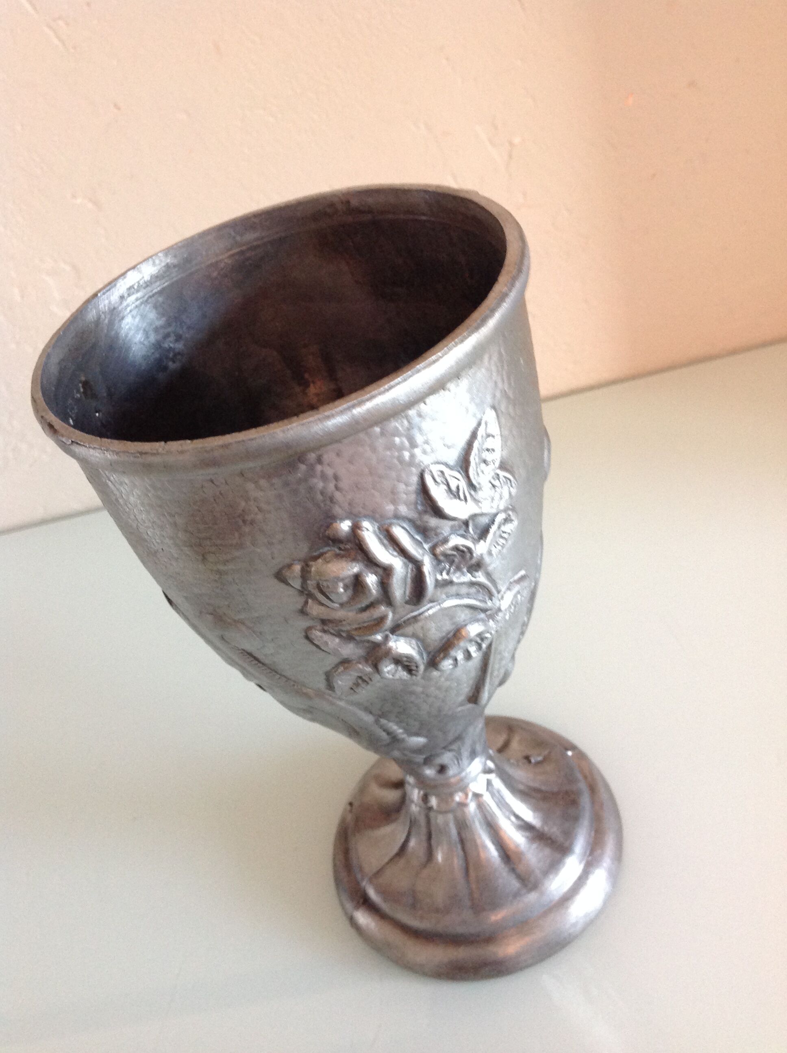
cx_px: 394
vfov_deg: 52.7
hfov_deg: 40.6
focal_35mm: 35
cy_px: 526
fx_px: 1064
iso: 200
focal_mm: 4.28
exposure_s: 1/15
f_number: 2.4
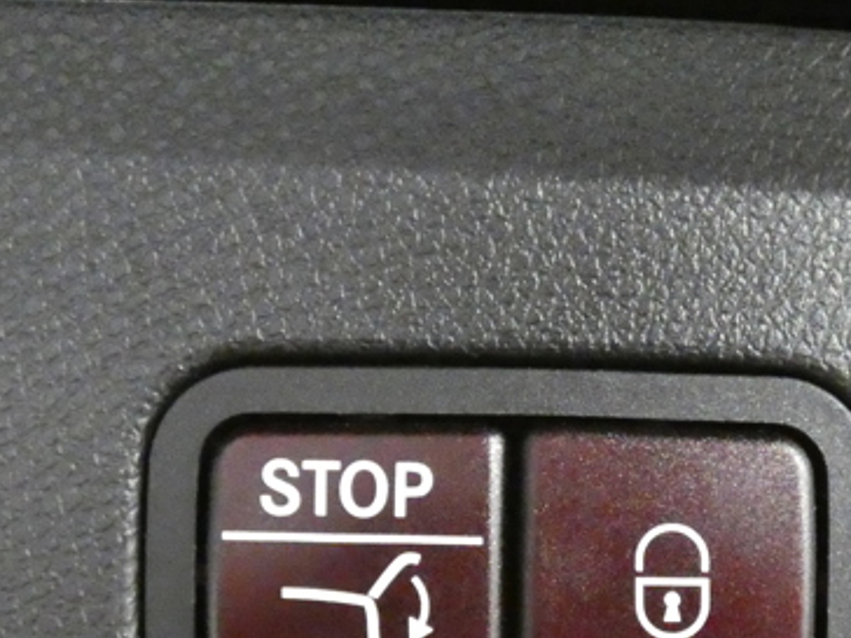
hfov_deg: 42.5
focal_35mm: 44
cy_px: 580
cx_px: 552
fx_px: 1082
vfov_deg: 31.3
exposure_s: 1/80
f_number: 2.8
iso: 3200
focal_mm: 3.6
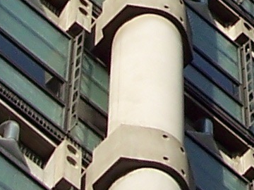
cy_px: -427
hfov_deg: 6.3
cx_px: 438
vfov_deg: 4.6
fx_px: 2267
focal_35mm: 309
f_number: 4
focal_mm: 8
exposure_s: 1/1000
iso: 100
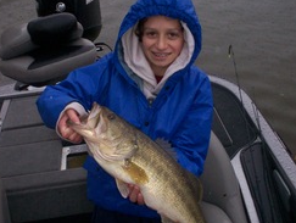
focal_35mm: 59
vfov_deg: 24.9
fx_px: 505
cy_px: 109
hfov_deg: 32.7
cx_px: 147
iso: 140
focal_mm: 6
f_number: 4.5
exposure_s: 1/60
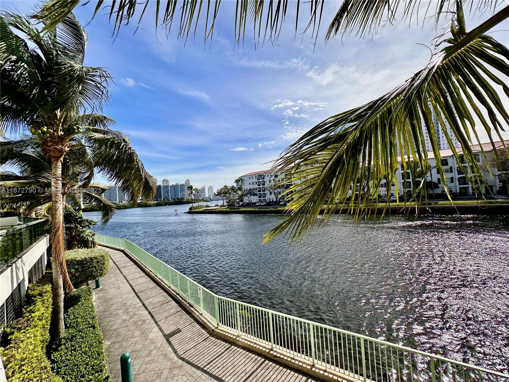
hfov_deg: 102.1
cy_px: 191
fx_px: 206
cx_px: 254
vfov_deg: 85.7
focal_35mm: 14
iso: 50
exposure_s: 1/2681
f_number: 2.2
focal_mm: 2.22
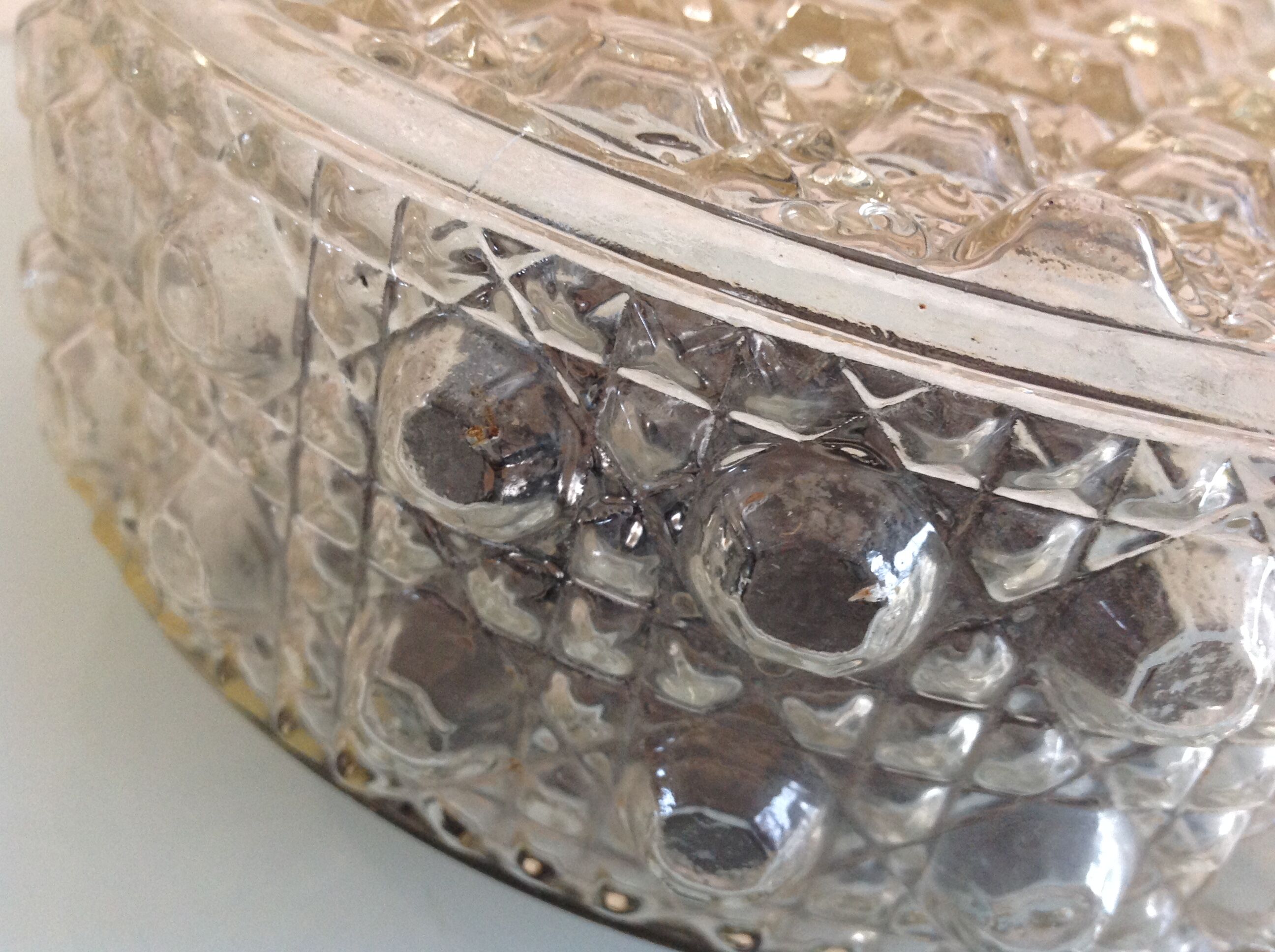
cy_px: 476
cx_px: 638
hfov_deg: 52.7
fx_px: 1287
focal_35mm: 35
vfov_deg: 40.6
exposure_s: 1/17
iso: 200
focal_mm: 4.28
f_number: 2.4
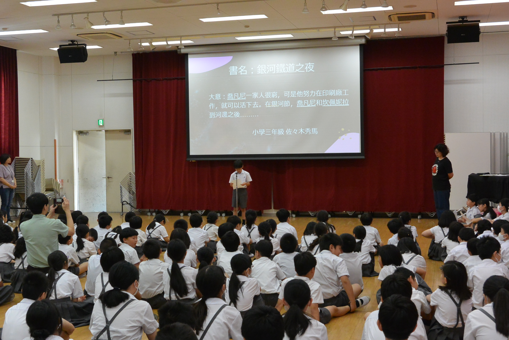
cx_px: 254
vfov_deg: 27.5
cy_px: 170
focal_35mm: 49
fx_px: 693
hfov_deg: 40.3
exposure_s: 1/60
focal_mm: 18.2
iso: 800
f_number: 4.5
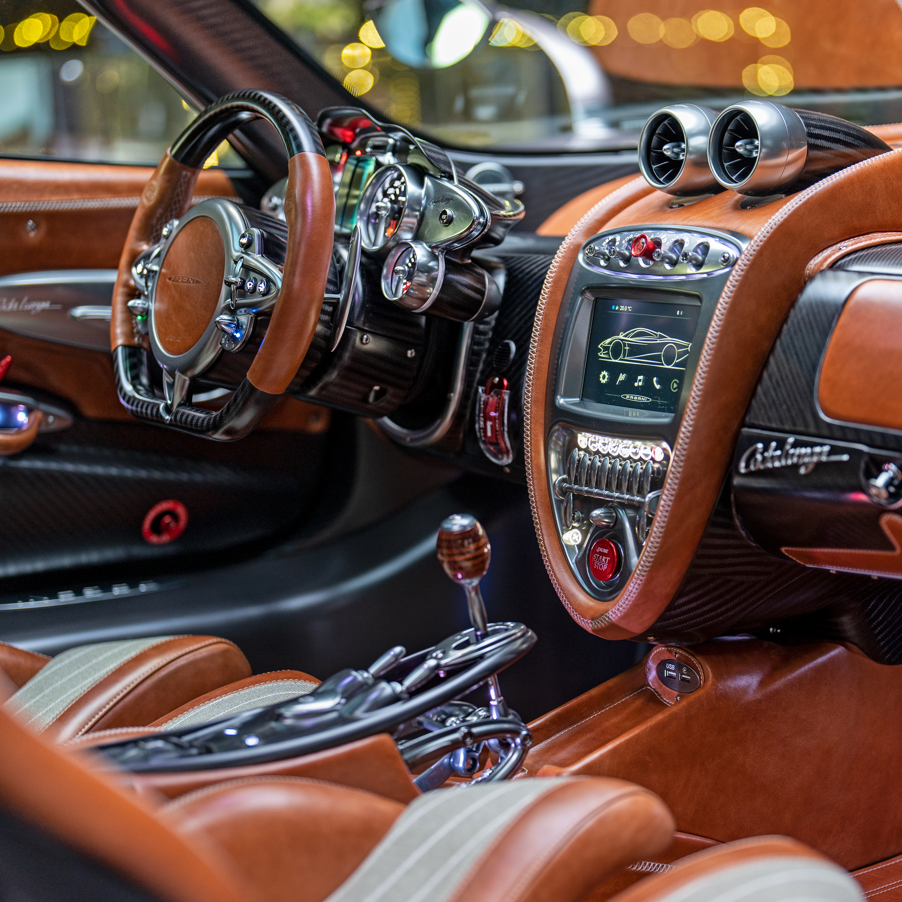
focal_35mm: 76
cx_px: 524
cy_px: 530
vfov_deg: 22.7
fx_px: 2241
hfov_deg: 22.7
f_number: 1.2
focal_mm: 50
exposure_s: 1/30
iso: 250
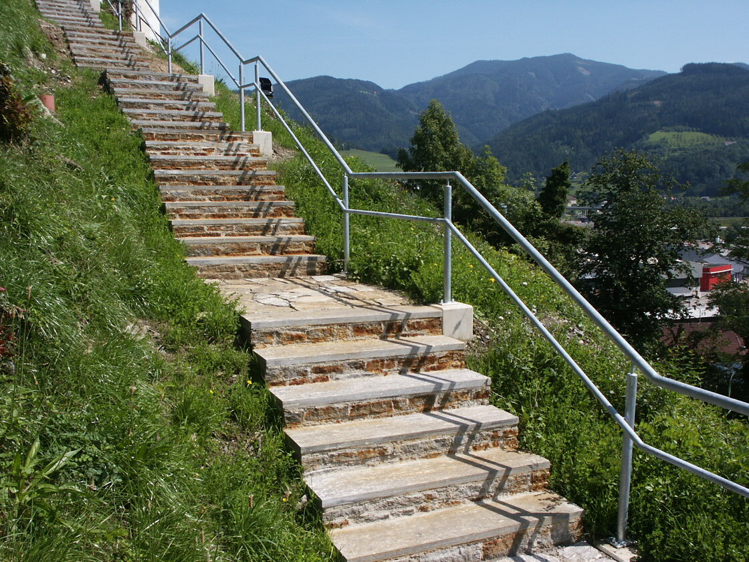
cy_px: 281
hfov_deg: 52.6
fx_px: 757
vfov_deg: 40.7
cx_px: 374
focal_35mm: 35
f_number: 6.7
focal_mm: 7.18
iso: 64
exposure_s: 1/250
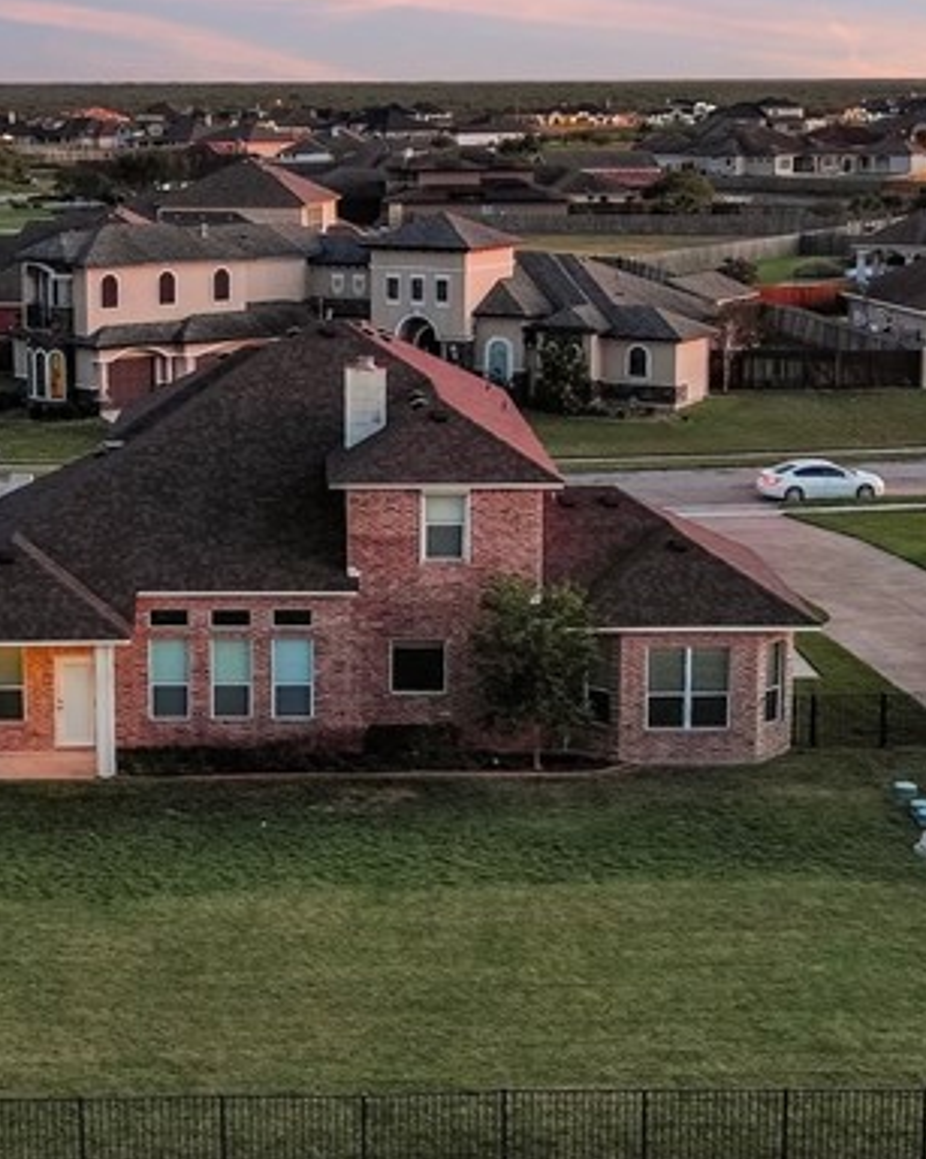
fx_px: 2639
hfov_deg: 19.9
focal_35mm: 77
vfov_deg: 24.8
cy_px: 572
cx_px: 326
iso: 400
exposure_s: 1/14
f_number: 2.8
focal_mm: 10.57
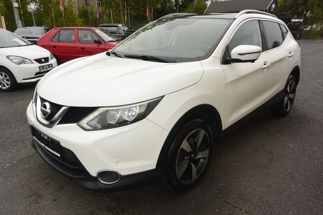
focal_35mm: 27
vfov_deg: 47.9
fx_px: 242
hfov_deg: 67.4
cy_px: 108
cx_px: 162
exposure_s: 1/250
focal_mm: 10
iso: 160
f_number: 6.3
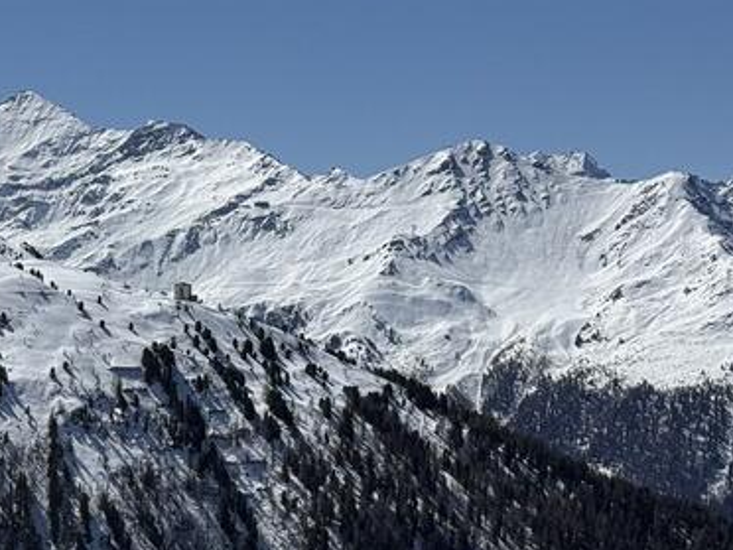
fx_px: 2816
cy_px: 642
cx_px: -201
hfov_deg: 14.3
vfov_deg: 11.0
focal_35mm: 133
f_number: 1.78
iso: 50
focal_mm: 6.76
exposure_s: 1/16129
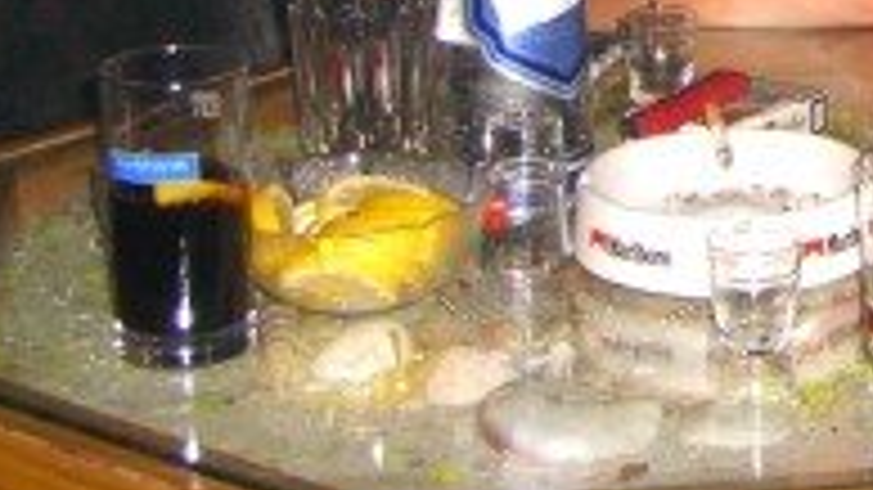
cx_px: 1292
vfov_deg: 9.2
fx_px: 2962
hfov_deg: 15.5
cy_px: -306
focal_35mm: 128
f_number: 2.8
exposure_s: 1/60
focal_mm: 7.9
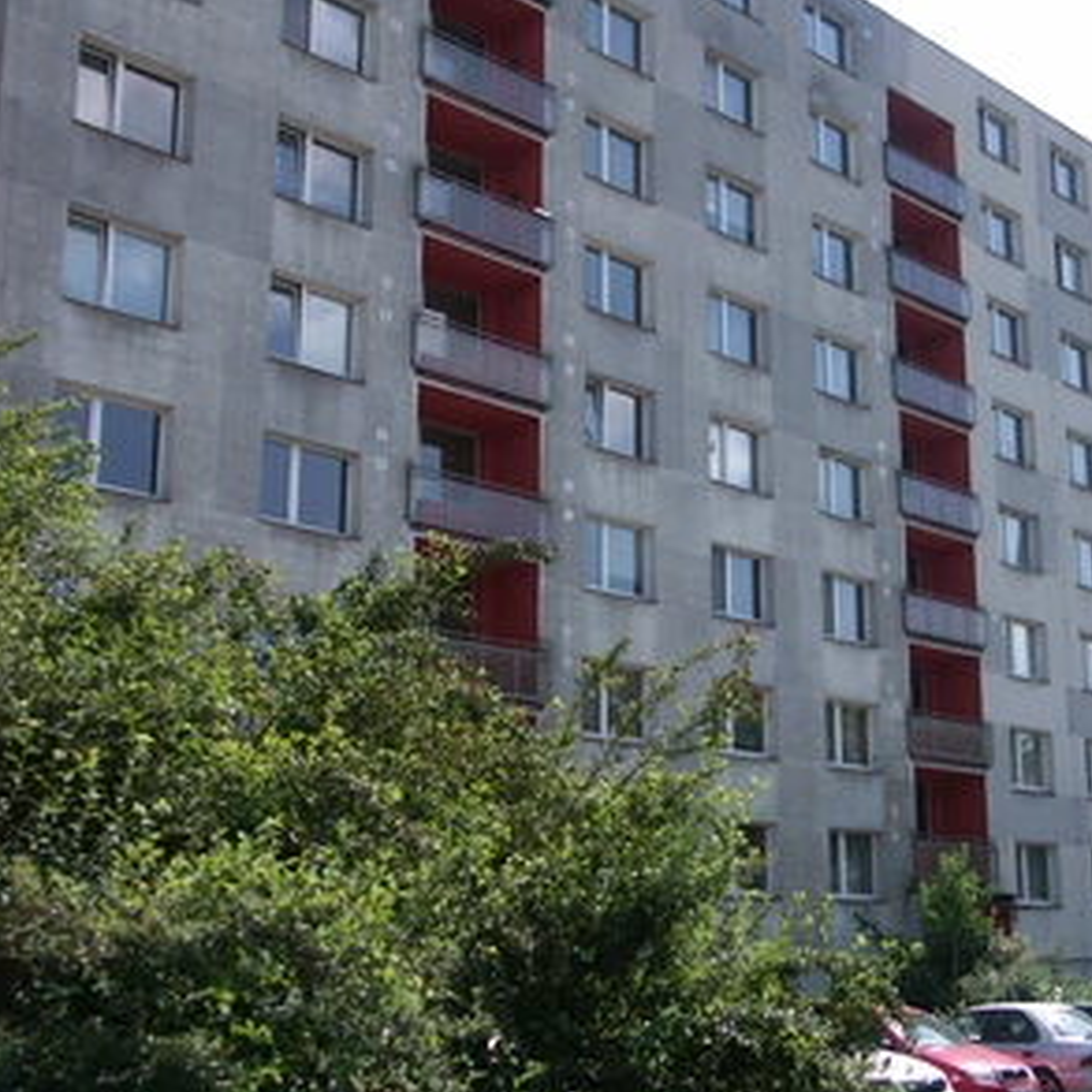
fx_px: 1677
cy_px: 552
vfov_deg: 36.1
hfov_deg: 35.7
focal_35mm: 47
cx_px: 723
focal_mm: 10.04
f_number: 3.2
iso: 100
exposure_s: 1/1250
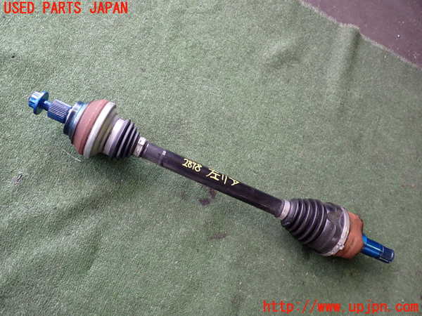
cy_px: 158
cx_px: 211
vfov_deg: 46.8
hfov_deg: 60.0
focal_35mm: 30
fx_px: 366
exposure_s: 1/50
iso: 200
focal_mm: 5.4
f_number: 2.3
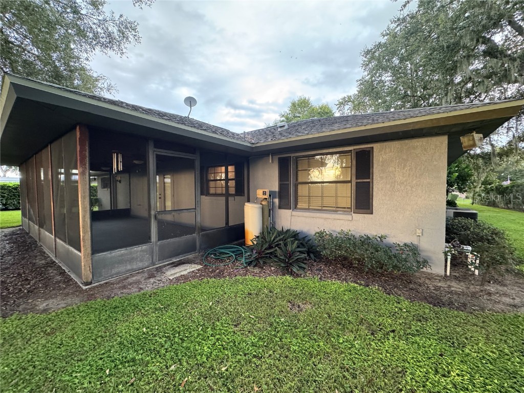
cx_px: 262
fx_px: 212
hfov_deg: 102.1
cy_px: 196
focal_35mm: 14
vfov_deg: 85.7
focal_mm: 2.22
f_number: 2.2
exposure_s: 1/70
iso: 320
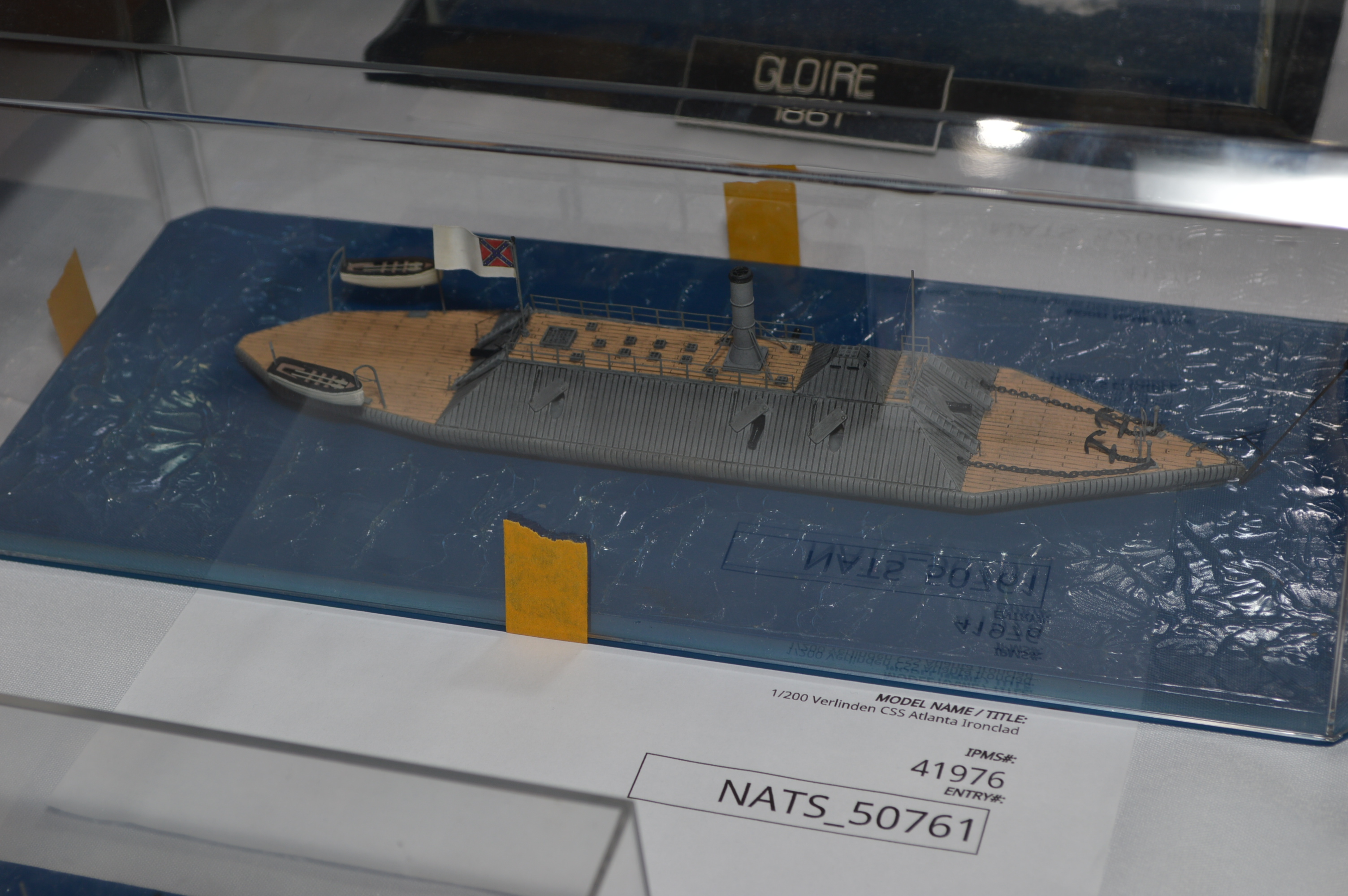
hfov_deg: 29.3
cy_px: 448
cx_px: 674
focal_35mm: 69
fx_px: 2581
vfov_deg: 19.7
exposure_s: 1/60
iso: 100
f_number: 8
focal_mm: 46
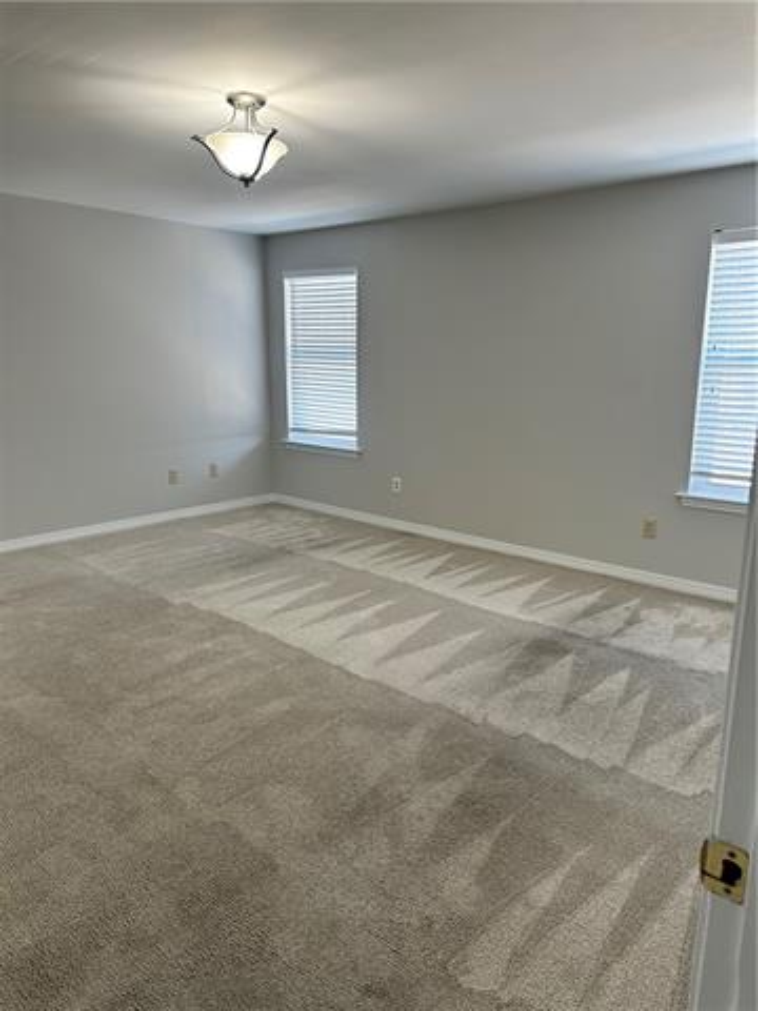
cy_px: 506
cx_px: 379
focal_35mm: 24
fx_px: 701
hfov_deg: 56.8
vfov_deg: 71.6
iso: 160
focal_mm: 6.86
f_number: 1.78
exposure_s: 1/121
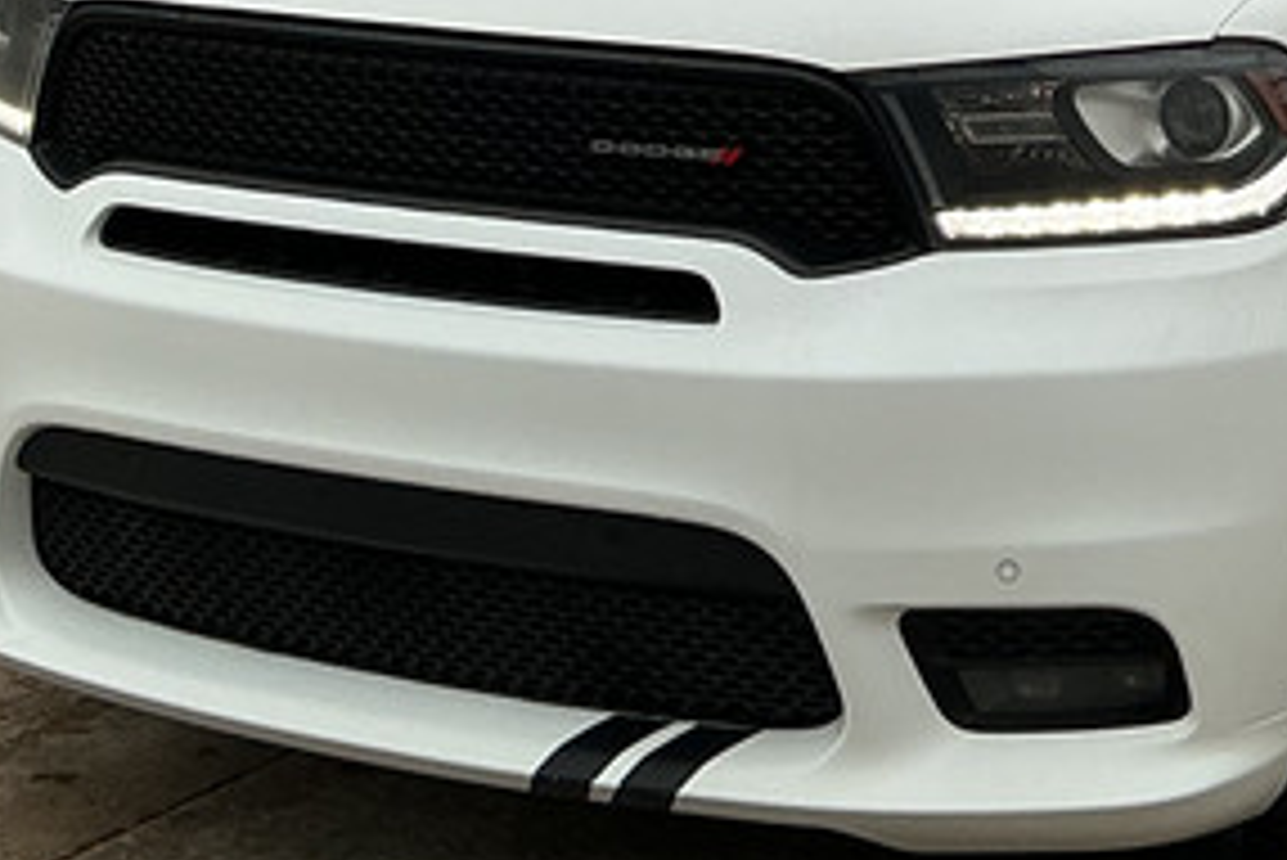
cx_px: 990
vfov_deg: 11.8
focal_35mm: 108
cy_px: -626
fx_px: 3863
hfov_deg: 18.8
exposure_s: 1/256
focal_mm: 3
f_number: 1.8
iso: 25
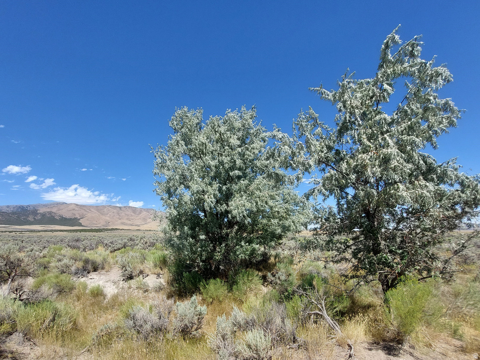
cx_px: 240
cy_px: 180
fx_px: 180
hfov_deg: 106.2
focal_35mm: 13
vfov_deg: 89.9
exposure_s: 1/1566
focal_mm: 1.74
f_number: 2.2
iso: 50
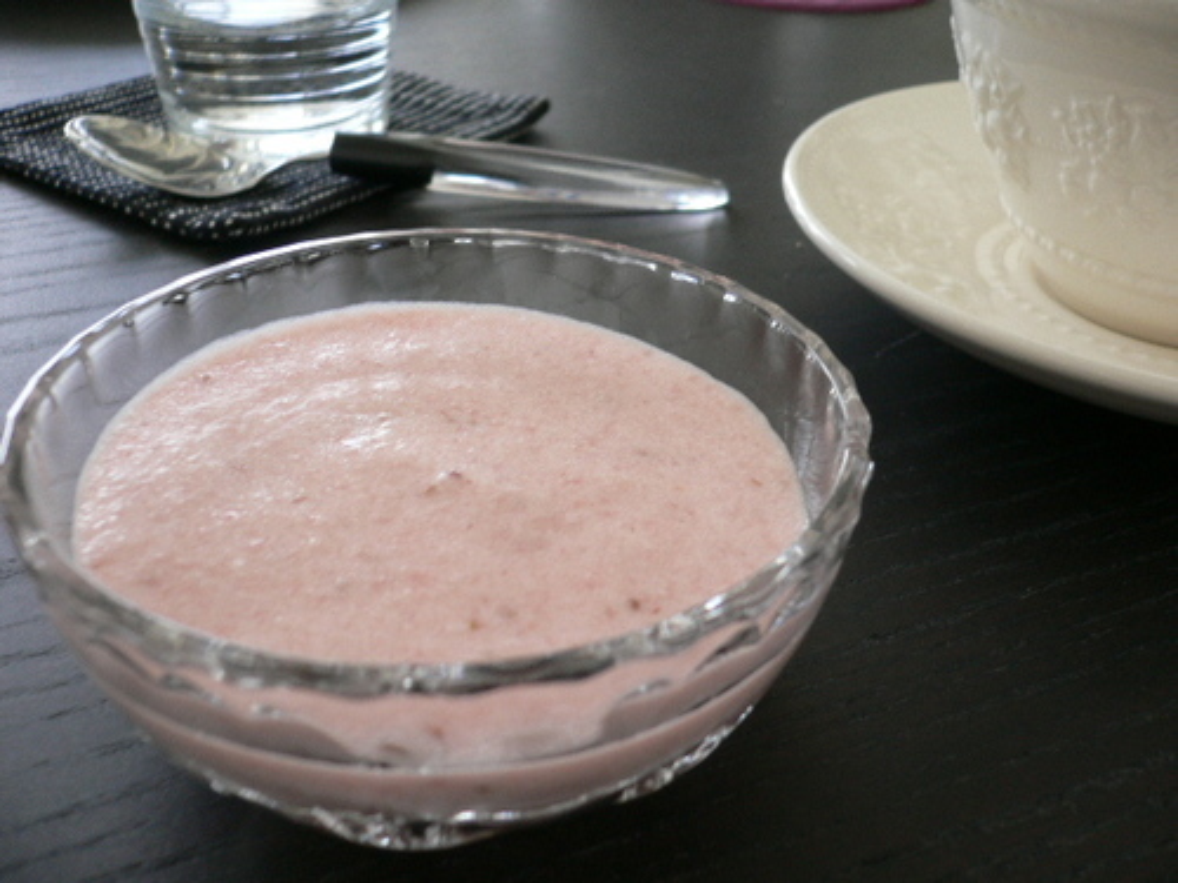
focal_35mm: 35
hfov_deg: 52.6
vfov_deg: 40.7
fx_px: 1191
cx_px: 589
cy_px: 442
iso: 100
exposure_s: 1/40
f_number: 2.8
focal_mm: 5.8
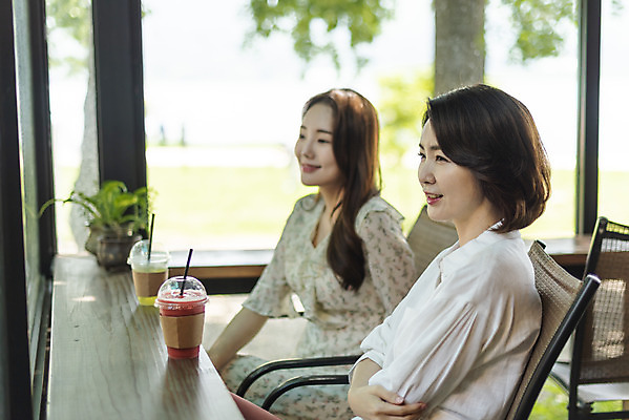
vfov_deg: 27.0
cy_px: 210
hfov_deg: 39.6
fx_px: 874
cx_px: 314
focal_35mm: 50
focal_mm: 50
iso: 100
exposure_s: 1/1000
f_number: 1.8
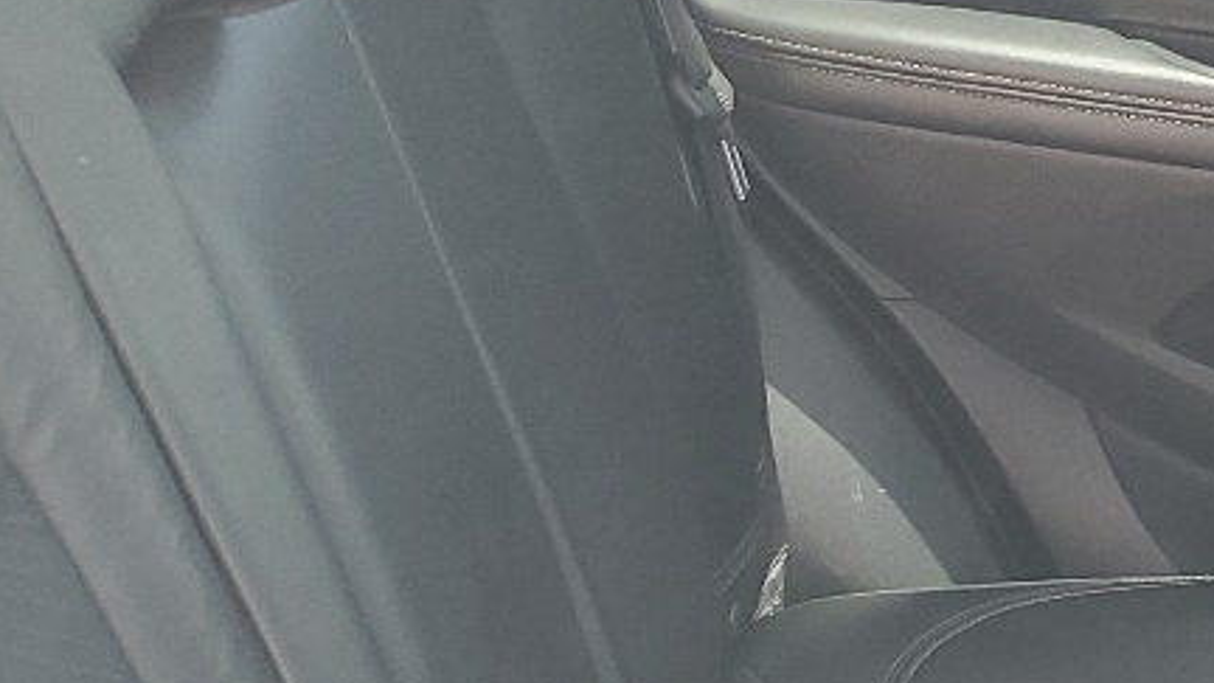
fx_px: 3380
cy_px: 1082
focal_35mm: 105
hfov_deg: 18.7
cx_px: 1636
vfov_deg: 11.0
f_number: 1.5
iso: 69
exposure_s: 1/120
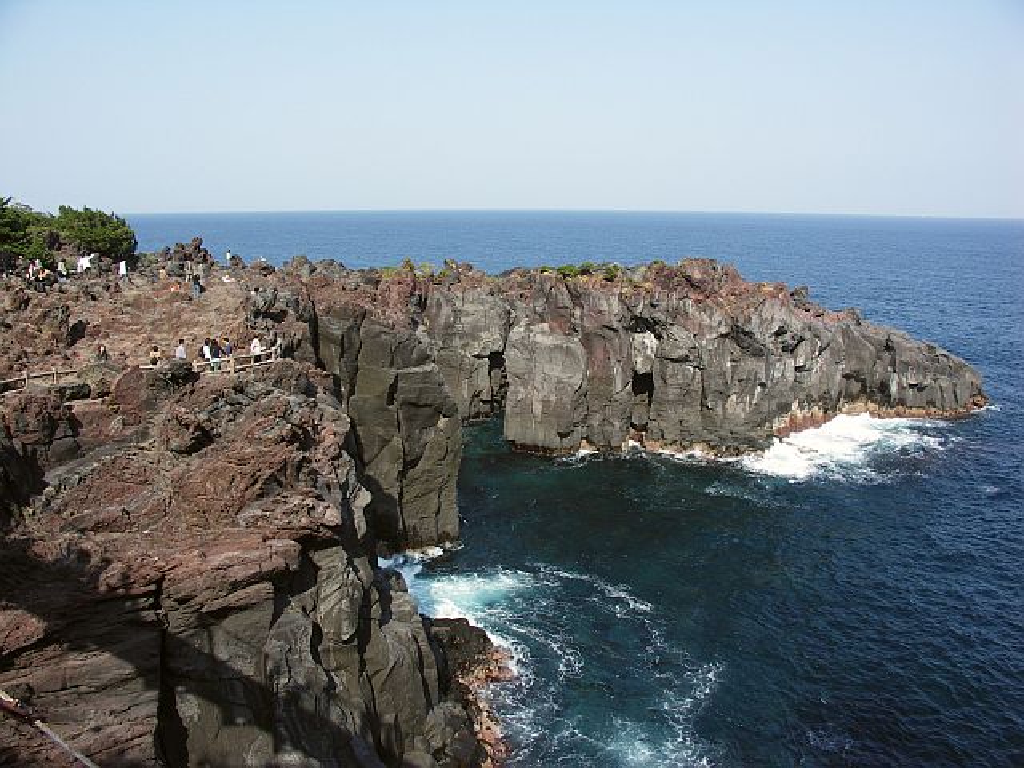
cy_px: 384
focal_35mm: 28
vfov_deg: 49.7
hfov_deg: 63.4
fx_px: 828
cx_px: 512
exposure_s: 1/200
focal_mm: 7.2
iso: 50
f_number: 5.6
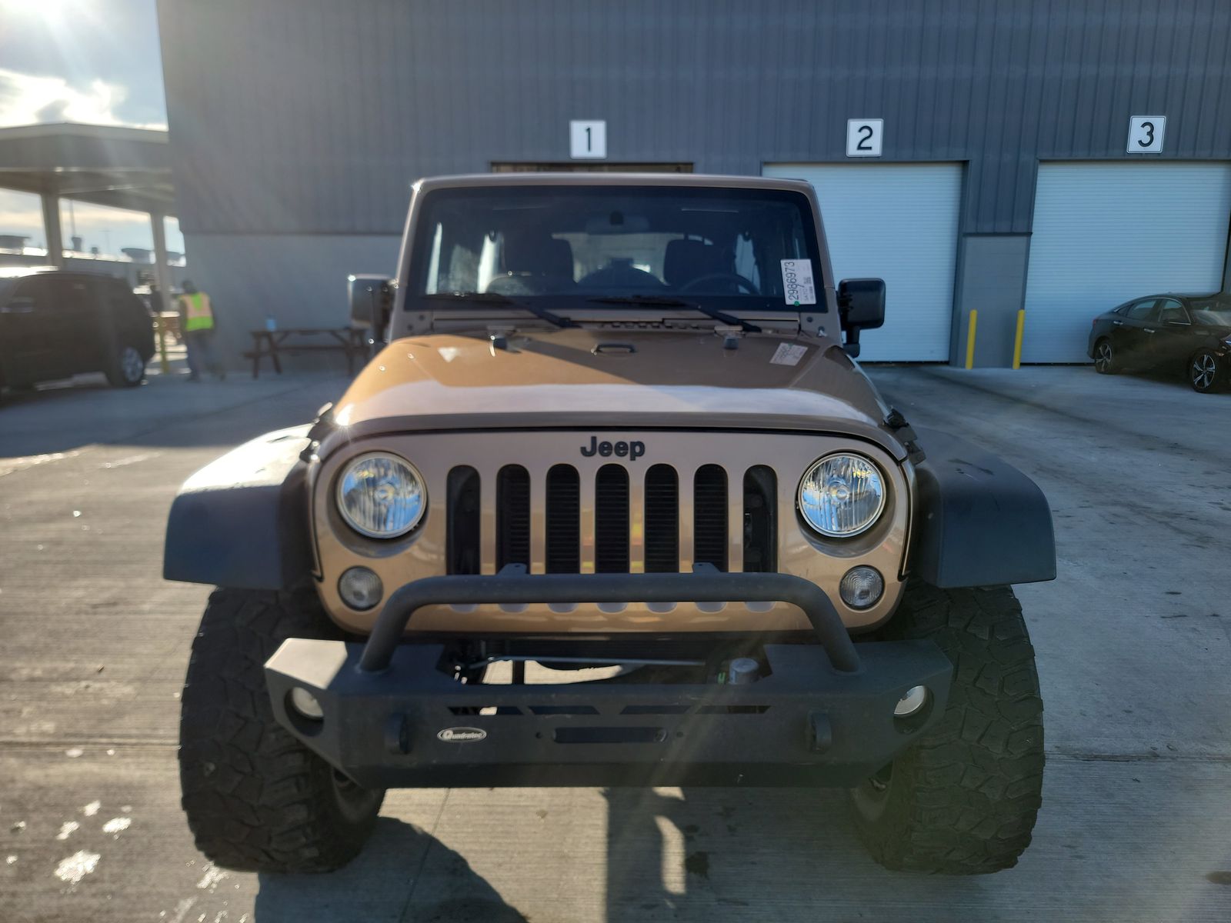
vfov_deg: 56.8
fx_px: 853
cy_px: 462
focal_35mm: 24
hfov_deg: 71.6
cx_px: 616
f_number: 1.8
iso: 50
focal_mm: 6.7
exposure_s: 1/375
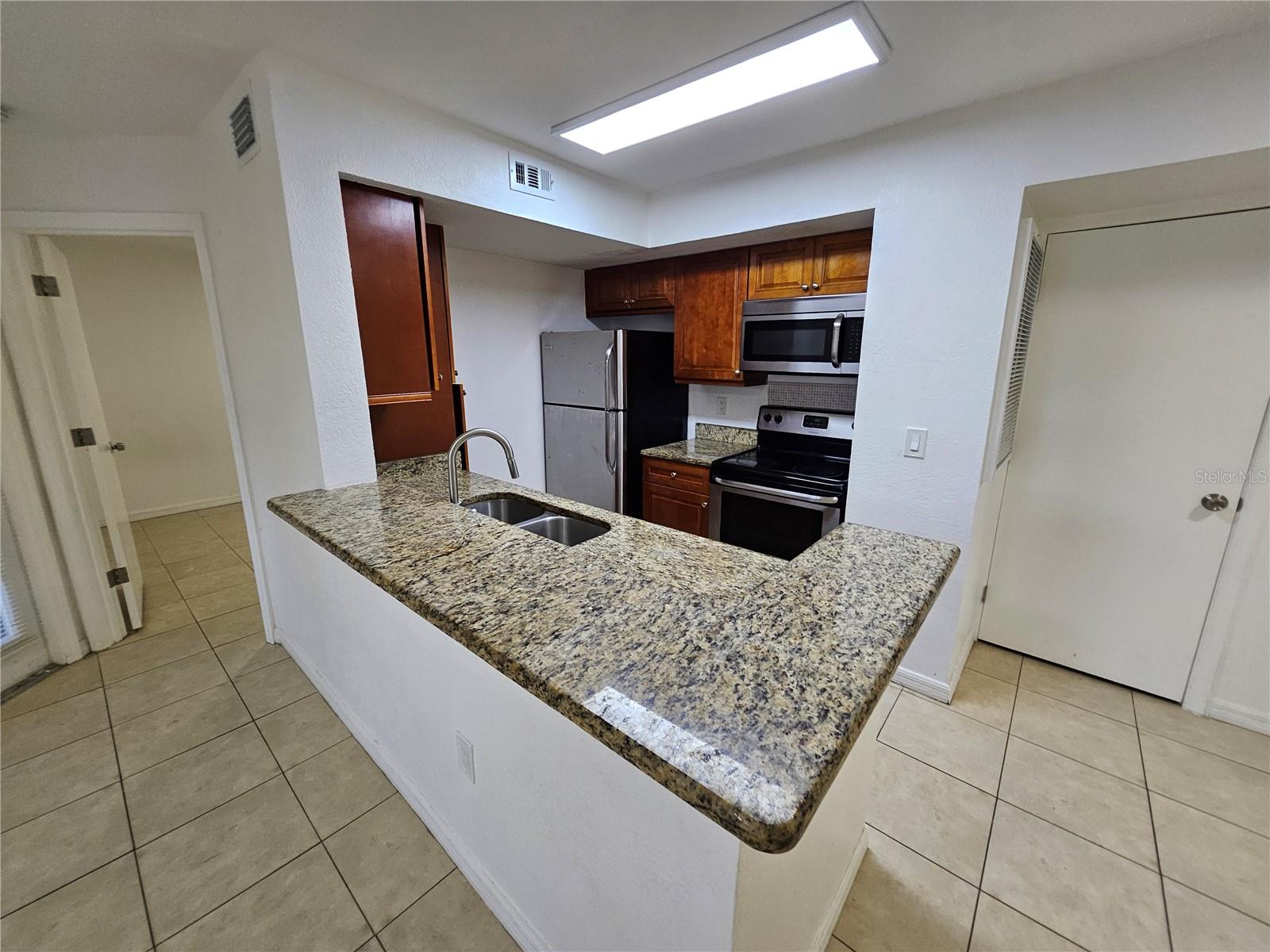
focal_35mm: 13
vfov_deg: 89.9
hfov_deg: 106.2
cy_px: 476
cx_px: 635
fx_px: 477
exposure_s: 1/60
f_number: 2.2
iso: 80
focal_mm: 1.74
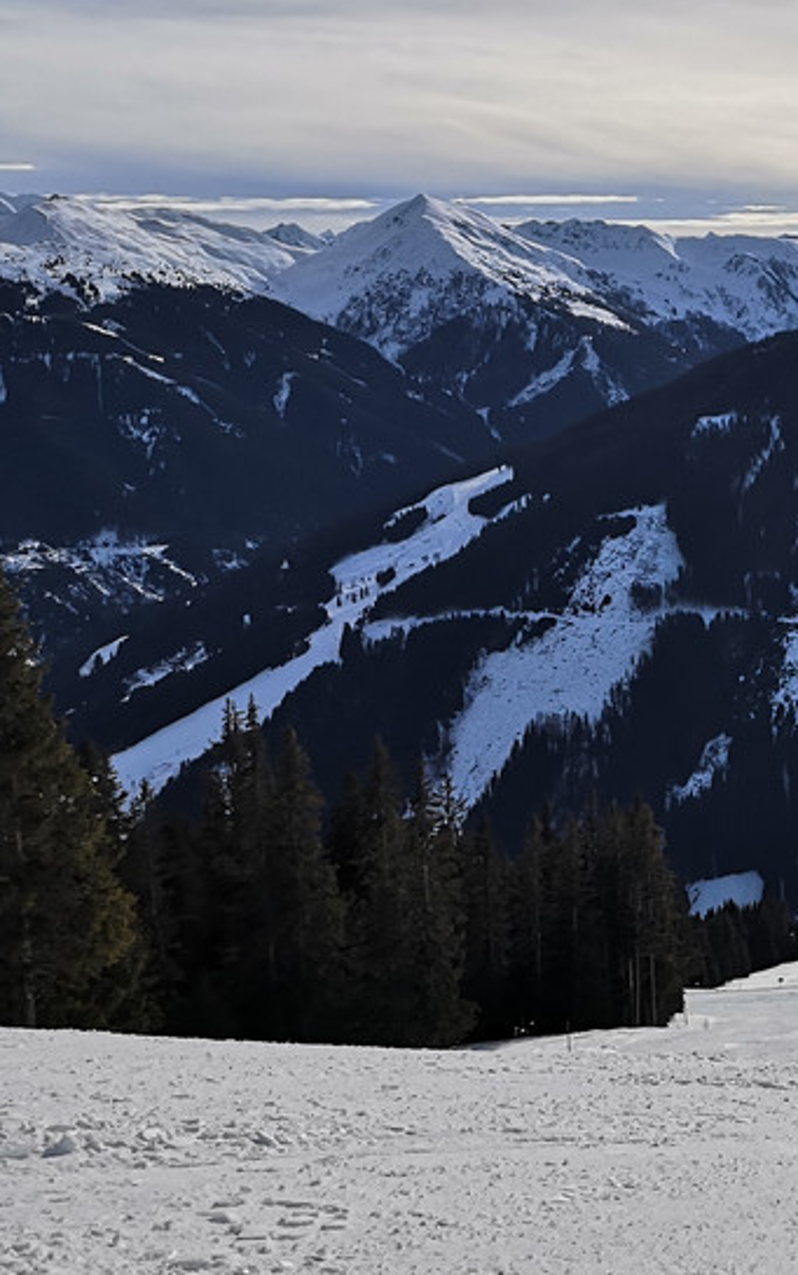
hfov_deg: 21.1
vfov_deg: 36.2
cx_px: 1024
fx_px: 1947
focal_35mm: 56
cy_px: 568
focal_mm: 3.95
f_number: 1.8
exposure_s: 1/9091
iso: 50
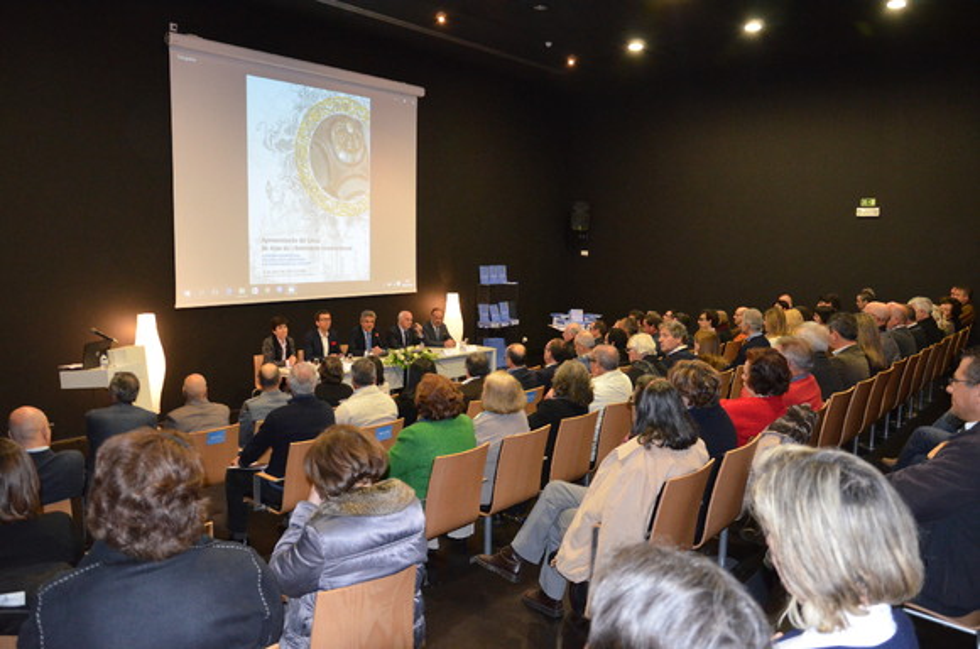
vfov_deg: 47.7
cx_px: 490
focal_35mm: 27
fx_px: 733
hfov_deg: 67.5
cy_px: 324
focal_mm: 18
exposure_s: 1/60
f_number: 3.5
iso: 3200
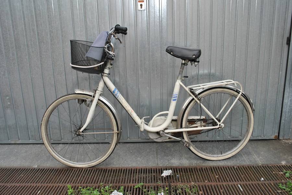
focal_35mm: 33
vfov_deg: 40.1
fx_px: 268
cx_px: 146
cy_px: 98
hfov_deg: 57.2
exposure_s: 1/125
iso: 200
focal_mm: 22
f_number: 5.6
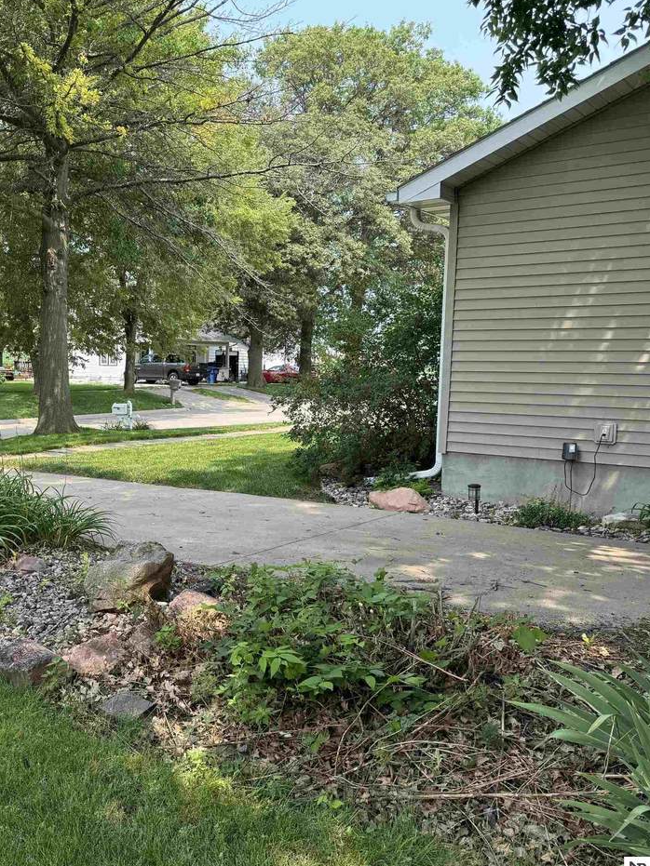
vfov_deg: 55.4
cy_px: 433
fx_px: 826
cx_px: 117
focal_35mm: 33
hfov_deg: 40.9
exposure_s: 1/938
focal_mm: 6.76
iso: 80
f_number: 1.78
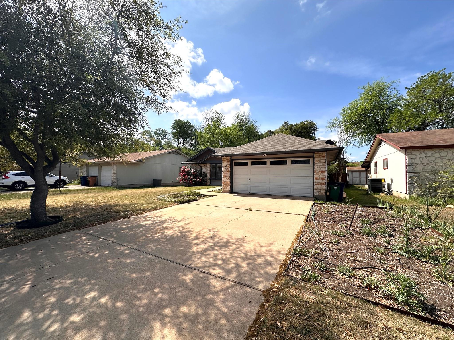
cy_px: 170
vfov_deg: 85.7
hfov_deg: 102.1
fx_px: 184
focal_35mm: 14
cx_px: 227
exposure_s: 1/3040
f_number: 2.2
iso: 50
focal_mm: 2.22
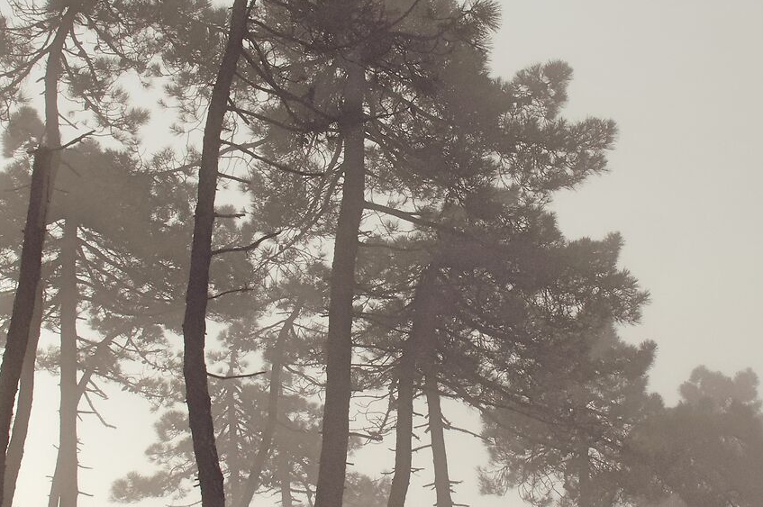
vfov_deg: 16.0
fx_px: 1800
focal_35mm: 85
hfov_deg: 23.9
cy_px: 283
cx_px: 487
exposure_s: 1/800
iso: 400
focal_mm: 20
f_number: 14
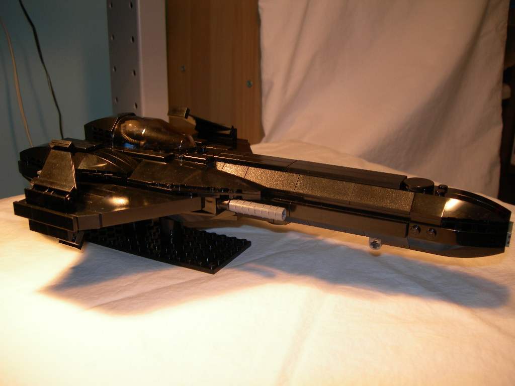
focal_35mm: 38
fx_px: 565
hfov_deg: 49.0
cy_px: 193
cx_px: 258
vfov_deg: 37.7
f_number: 2.8
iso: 50
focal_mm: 7.8
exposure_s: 1/36.6
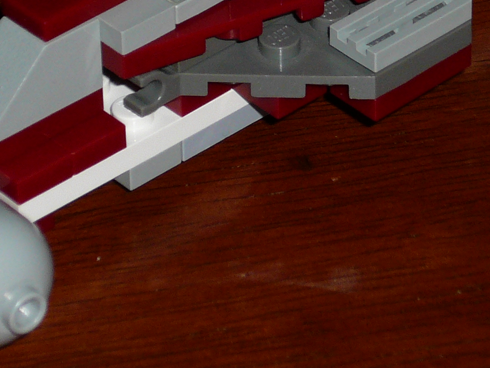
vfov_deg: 6.5
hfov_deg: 8.7
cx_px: 296
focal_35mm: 227
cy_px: -51
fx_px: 3214
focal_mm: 13.2
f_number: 4.8
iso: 100
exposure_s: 1/30
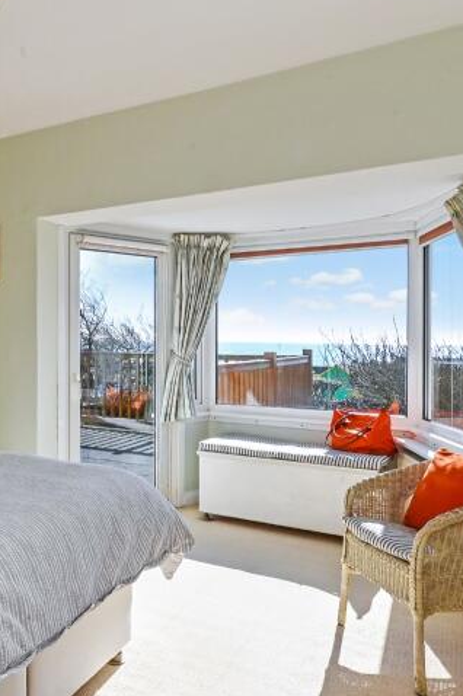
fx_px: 580
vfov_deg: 62.0
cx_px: 44
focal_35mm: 30
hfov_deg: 40.2
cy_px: 357
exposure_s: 1/200
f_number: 18
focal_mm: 14
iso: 400
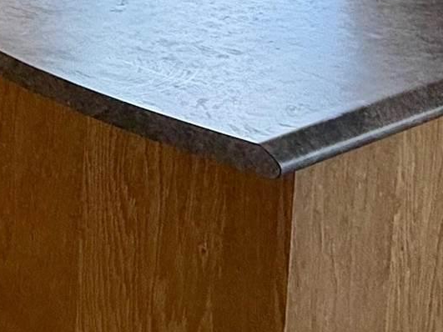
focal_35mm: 81
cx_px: -264
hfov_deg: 20.0
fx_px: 1036
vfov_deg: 16.1
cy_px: -214
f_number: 2.2
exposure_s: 1/142
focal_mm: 2.22
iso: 64
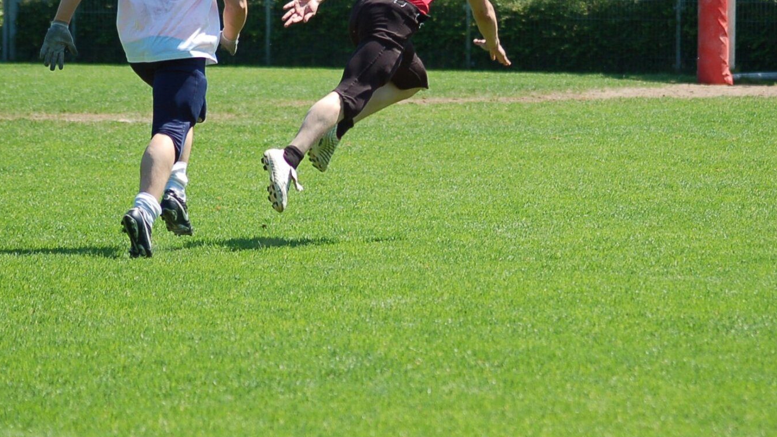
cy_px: 79
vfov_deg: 3.9
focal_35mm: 309
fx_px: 6367
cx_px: 413
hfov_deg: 7.0
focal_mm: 120
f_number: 4.2
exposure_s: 1/1000
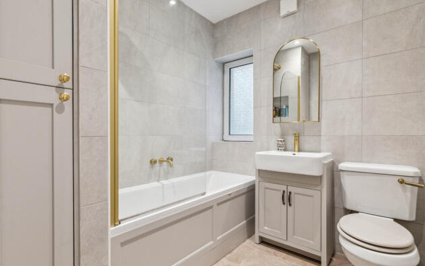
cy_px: 134
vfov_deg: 68.0
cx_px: 205
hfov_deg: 94.3
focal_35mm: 17
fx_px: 197
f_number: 11
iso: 400
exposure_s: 1/5
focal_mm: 16
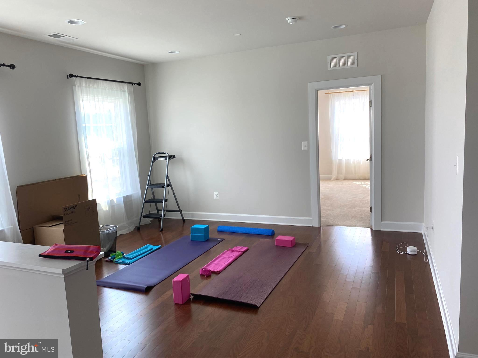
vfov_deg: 53.1
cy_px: 179
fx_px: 359
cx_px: 239
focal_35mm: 26
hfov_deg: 67.3
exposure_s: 1/121
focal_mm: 4.25
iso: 64
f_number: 1.8
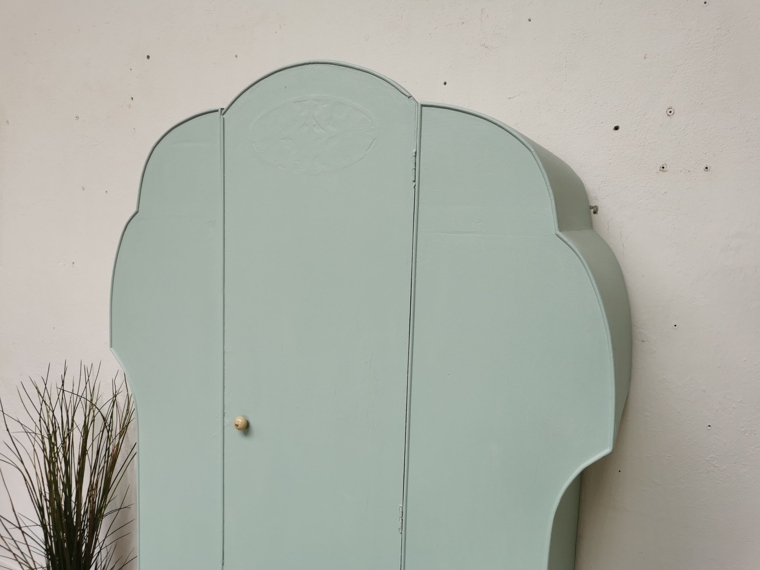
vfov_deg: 51.4
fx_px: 593
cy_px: 285
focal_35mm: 27
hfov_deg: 65.3
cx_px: 380
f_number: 1.8
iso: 64
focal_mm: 5.58
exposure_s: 1/100
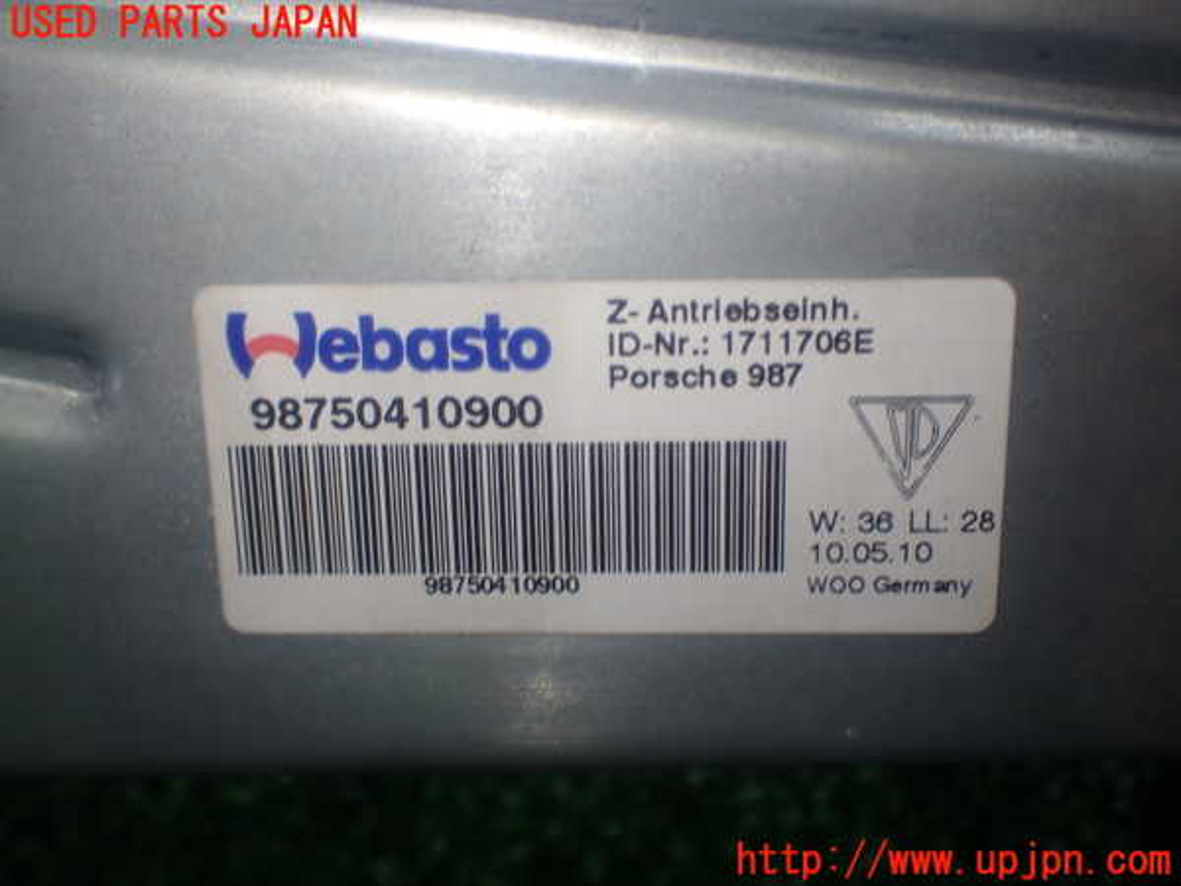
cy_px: 443
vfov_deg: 35.1
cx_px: 590
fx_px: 1399
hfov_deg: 45.8
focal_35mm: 41
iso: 125
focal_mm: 7.31
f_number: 2.8
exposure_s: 1/80
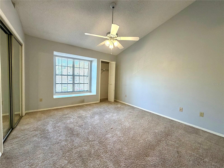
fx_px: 91
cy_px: 84
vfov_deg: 85.7
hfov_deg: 102.1
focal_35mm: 14
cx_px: 112
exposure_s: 1/120
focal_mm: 2.22
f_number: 2.2
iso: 320
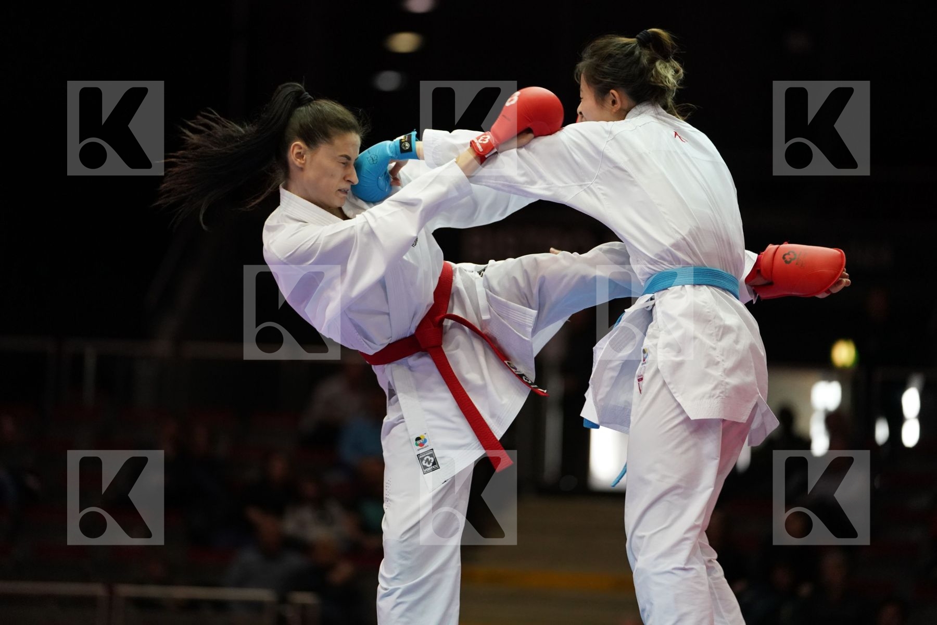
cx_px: 468
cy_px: 312
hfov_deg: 11.8
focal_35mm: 174
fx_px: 4528
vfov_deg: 7.9
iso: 3200
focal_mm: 174
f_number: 2.8
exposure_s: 1/1000
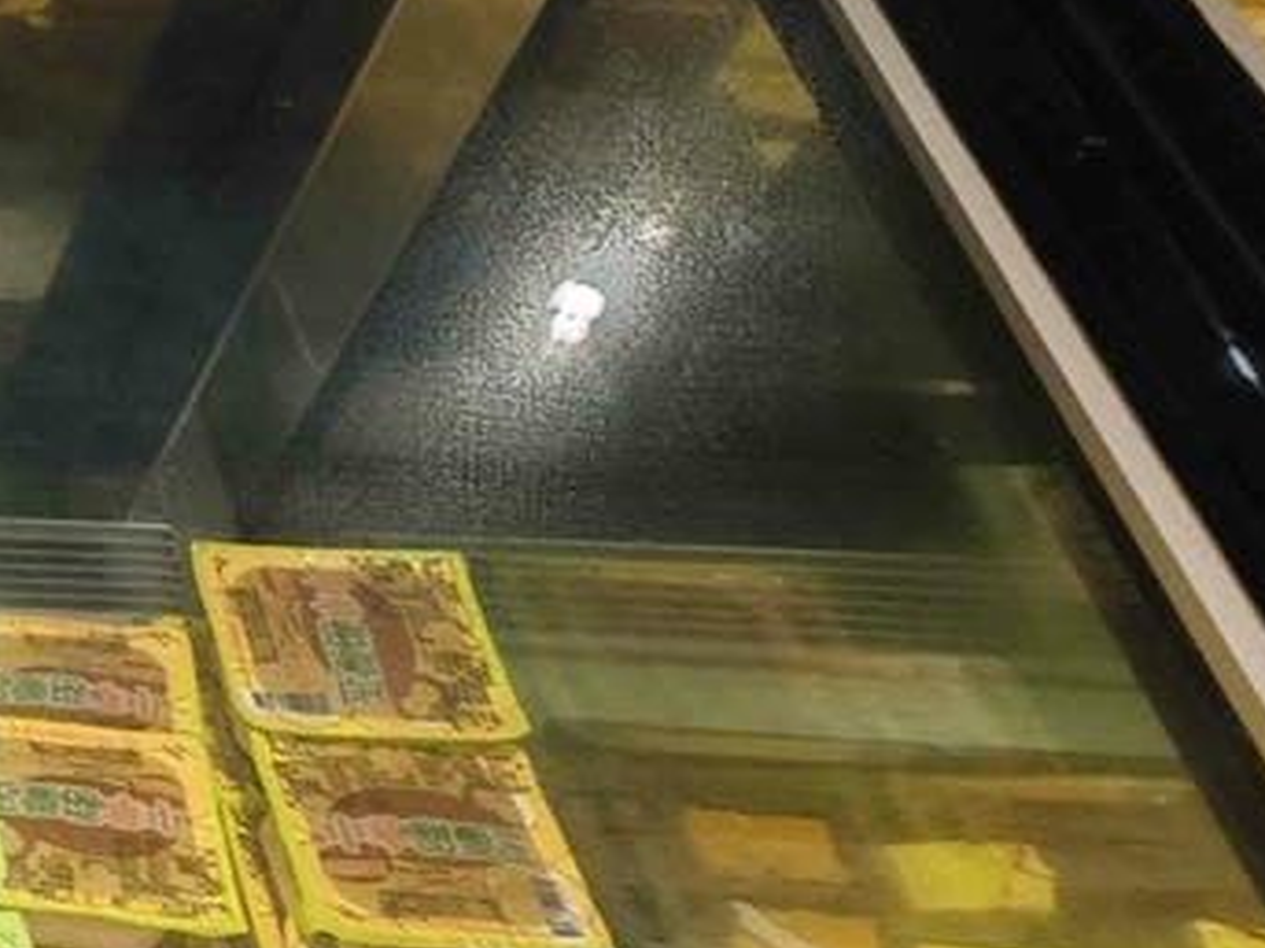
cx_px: -929
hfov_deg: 23.4
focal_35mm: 49
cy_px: 793
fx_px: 1790
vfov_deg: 28.8
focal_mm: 2.03
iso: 200
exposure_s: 1/30
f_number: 1.8
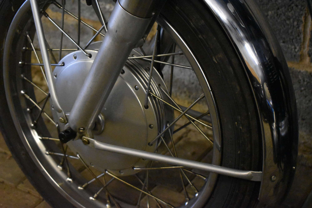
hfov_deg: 35.1
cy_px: 104
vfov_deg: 23.8
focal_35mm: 57
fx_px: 494
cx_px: 156
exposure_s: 1/125
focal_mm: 38
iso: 9000
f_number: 4.8
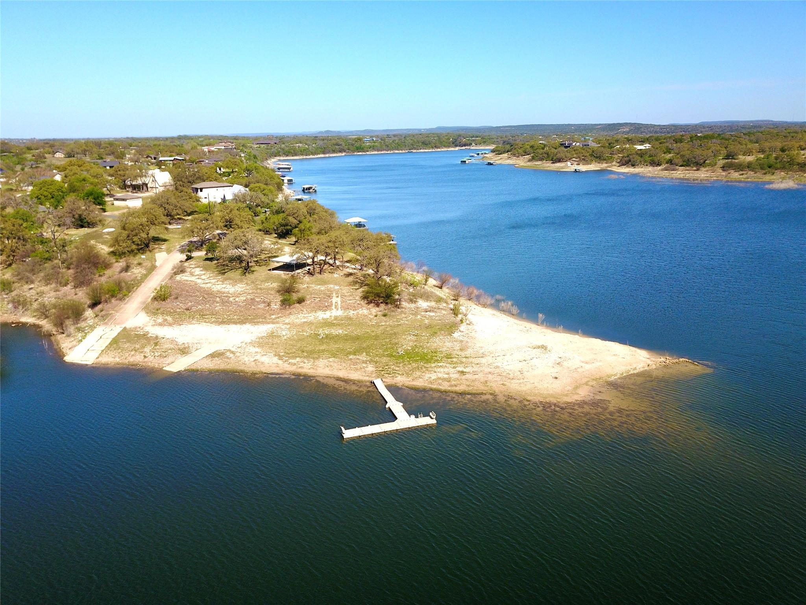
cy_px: 302
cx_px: 403
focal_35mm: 26
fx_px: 605
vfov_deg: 53.1
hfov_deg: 67.3
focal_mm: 4.73
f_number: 2.2
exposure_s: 1/123
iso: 100
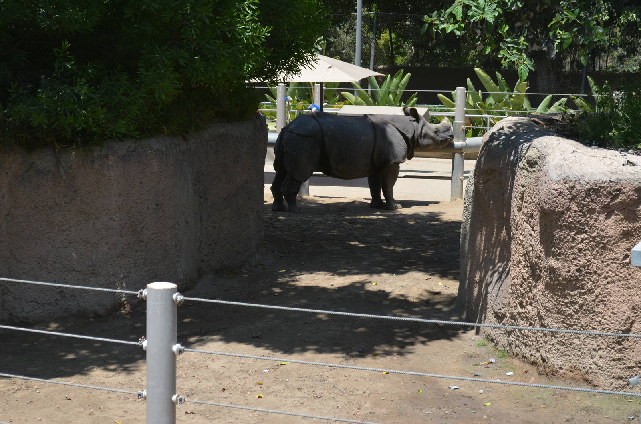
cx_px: 320
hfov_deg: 24.7
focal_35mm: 82
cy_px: 212
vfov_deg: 16.5
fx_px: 1466
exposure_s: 1/250
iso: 160
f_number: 8
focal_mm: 55
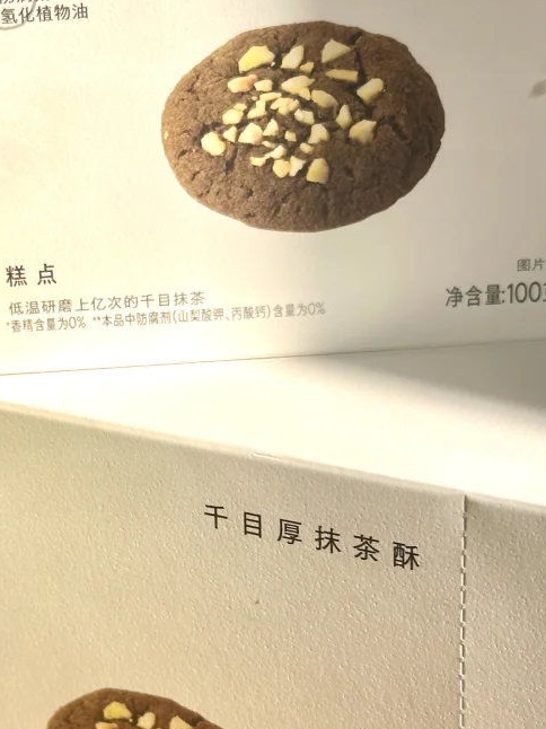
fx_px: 2252
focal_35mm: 107
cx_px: 79
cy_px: 457
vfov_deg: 18.4
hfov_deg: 13.7
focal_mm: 6.86
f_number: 1.78
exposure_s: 1/1272
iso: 64
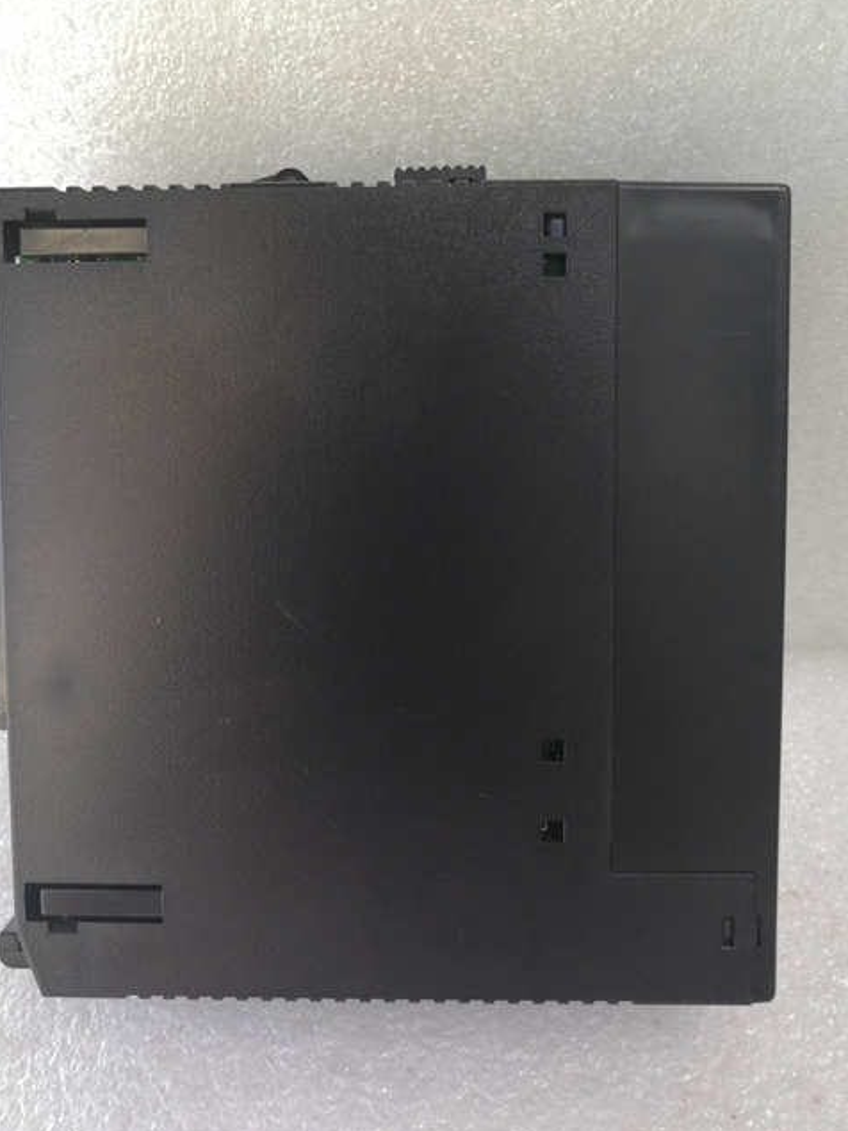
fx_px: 1111
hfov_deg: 41.8
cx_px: 415
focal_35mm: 34
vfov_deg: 53.8
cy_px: 500
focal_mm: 3.95
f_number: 1.8
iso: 160
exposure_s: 1/50
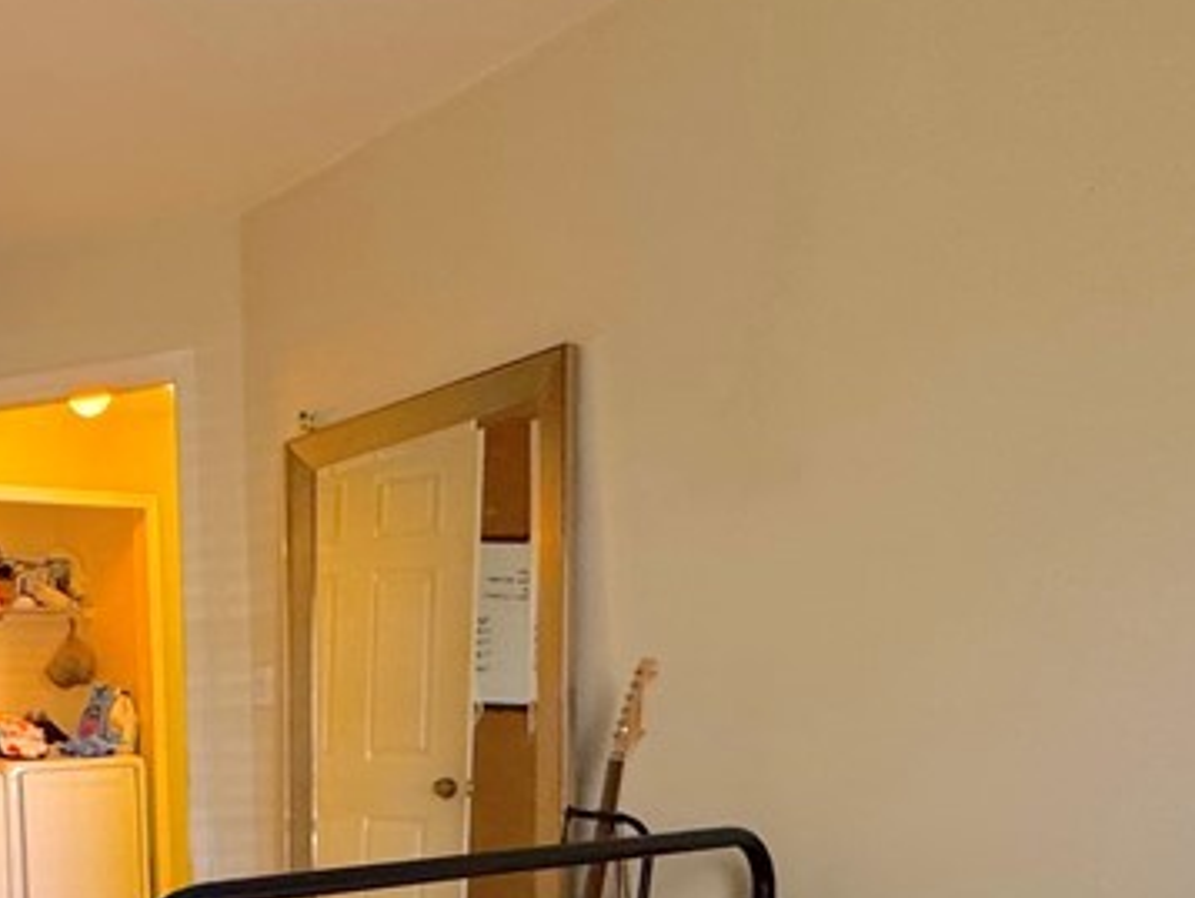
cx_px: -27
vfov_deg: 33.5
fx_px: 1382
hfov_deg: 40.4
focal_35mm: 40
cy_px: 858
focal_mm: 2.22
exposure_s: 1/60
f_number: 2.2
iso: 500
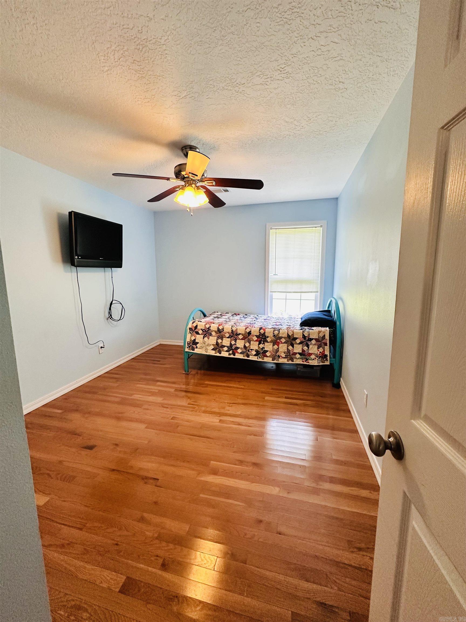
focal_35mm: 14
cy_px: 311
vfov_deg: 102.1
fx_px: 251
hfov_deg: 85.7
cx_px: 233
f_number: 2.2
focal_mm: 2.22
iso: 250
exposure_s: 1/120
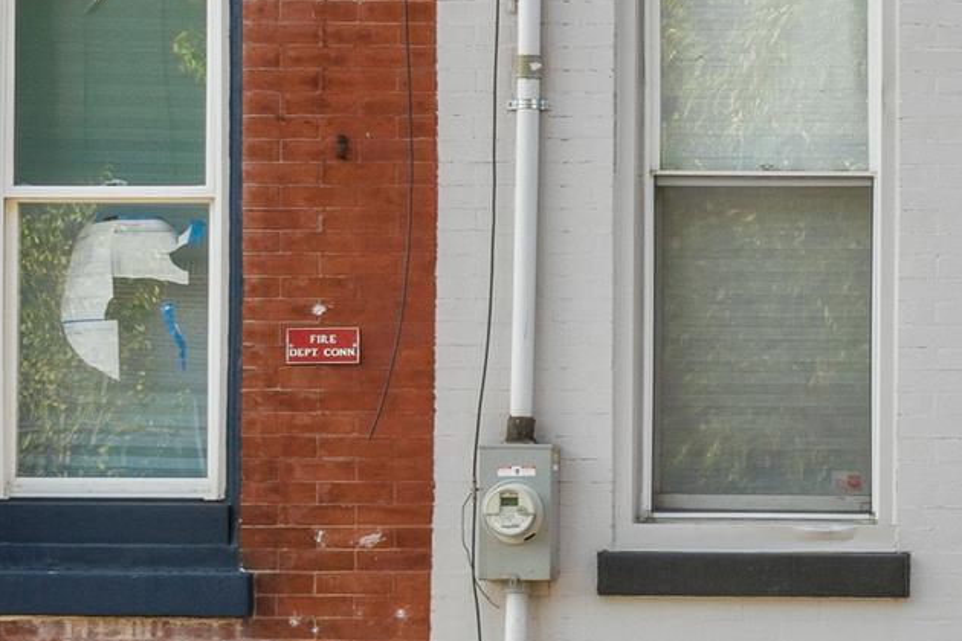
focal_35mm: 169
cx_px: 1416
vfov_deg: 8.1
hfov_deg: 11.7
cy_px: 253
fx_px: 4516
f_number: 8
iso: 250
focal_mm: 35
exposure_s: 1/30
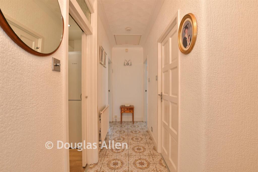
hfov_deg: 100.4
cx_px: 129
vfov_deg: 77.3
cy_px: 86
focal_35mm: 15
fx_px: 108
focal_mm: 10
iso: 125
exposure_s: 1/3
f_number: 8
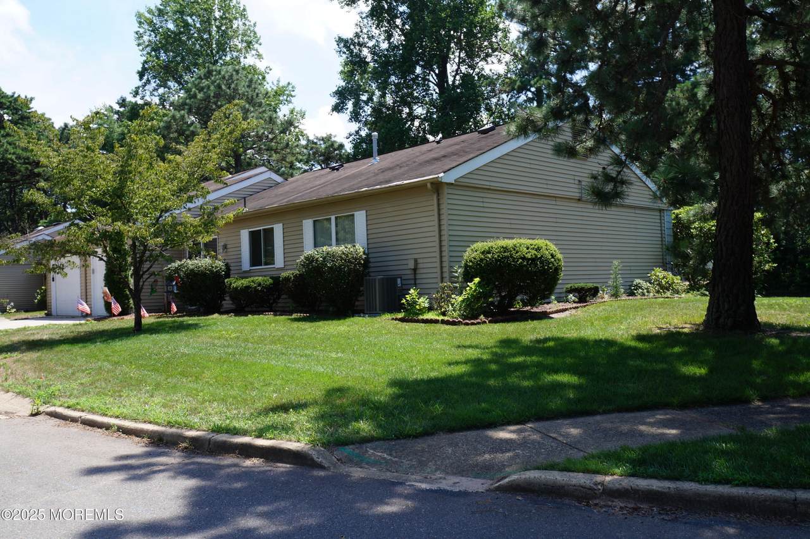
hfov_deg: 62.0
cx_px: 405
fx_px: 675
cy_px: 270
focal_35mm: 30
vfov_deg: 43.6
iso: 100
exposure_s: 1/80
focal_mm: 20
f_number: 11
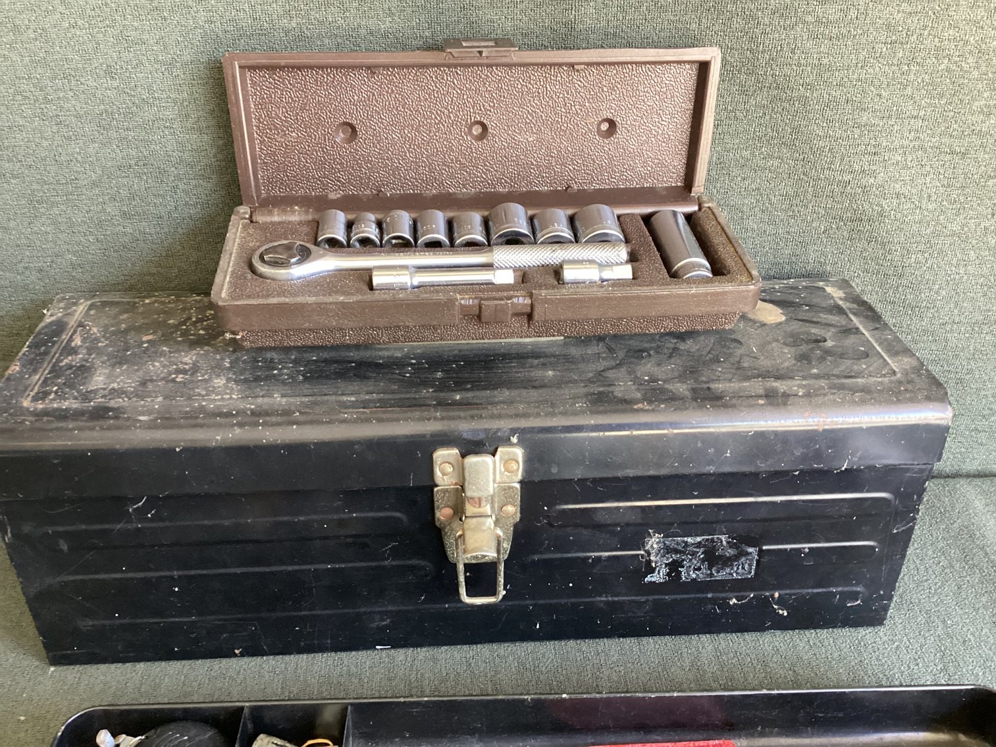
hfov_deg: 58.3
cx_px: 498
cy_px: 374
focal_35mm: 31
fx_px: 892
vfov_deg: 45.4
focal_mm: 3.3
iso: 400
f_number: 2.4
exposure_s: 1/60
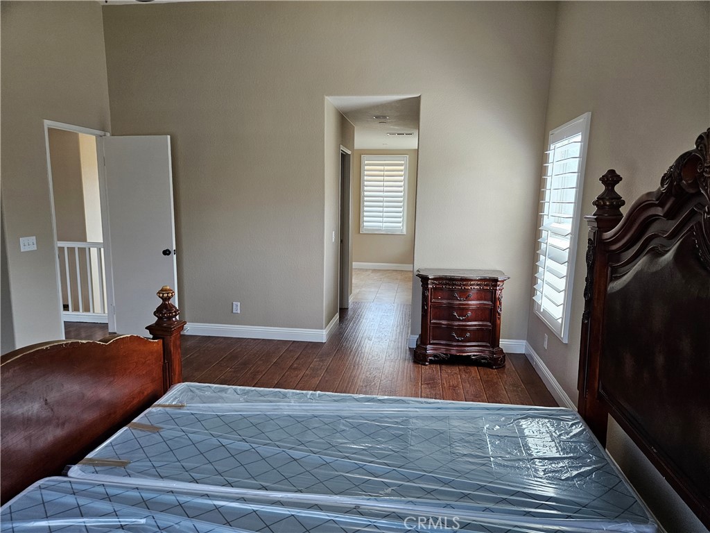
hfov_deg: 73.9
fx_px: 472
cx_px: 355
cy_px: 266
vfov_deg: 58.9
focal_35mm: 23
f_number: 1.8
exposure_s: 1/207
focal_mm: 5.4
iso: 200
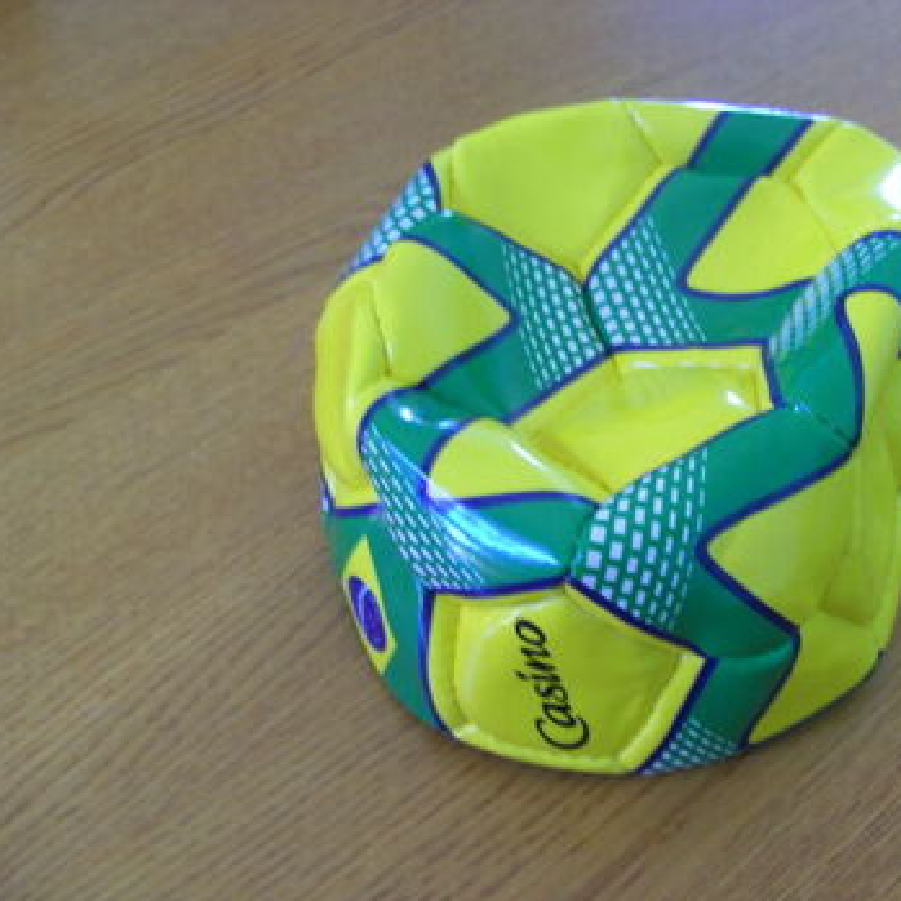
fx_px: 1325
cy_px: 462
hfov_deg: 37.1
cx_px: 604
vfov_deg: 37.5
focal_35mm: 45
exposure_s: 1/5.26
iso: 100
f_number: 2.8
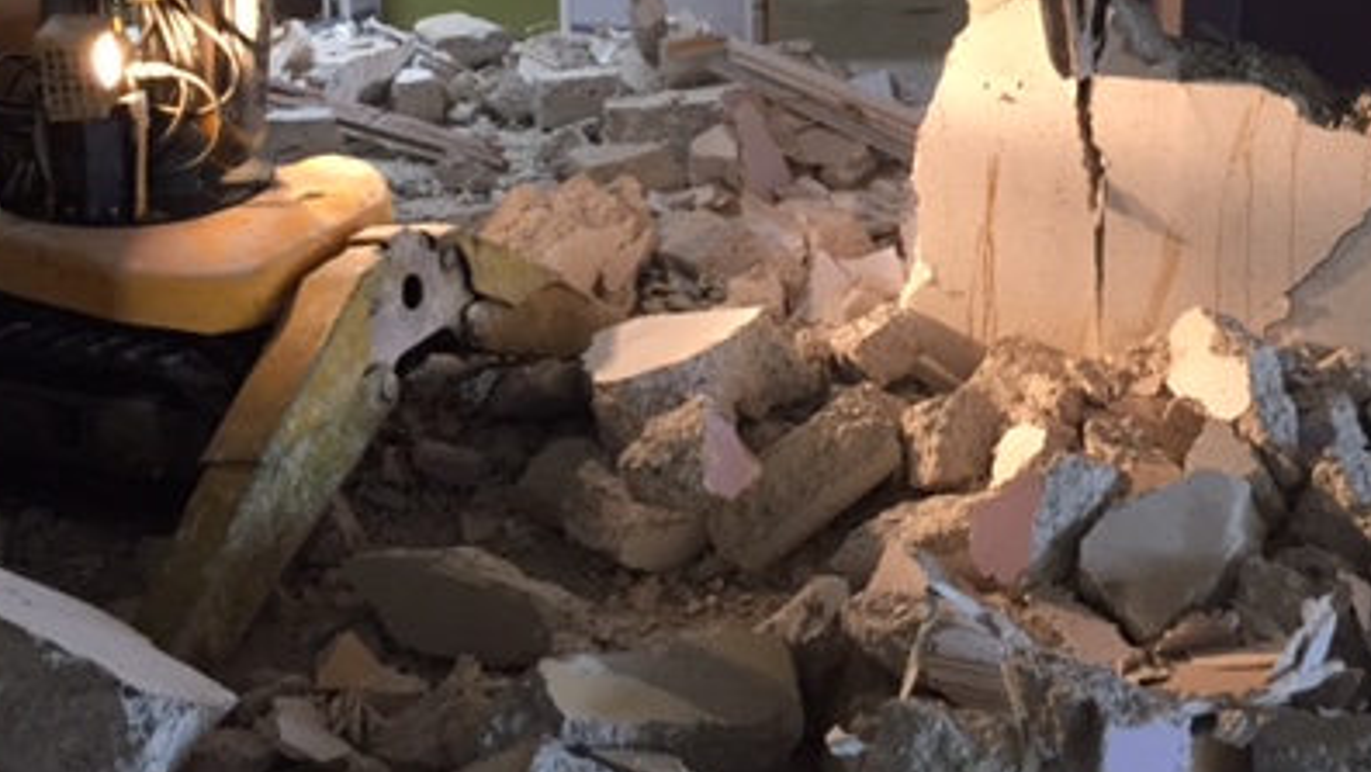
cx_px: 945
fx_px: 1855
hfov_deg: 39.9
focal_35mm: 51
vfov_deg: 22.7
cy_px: 14
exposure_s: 1/33
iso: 250
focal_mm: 4.15
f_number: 2.2
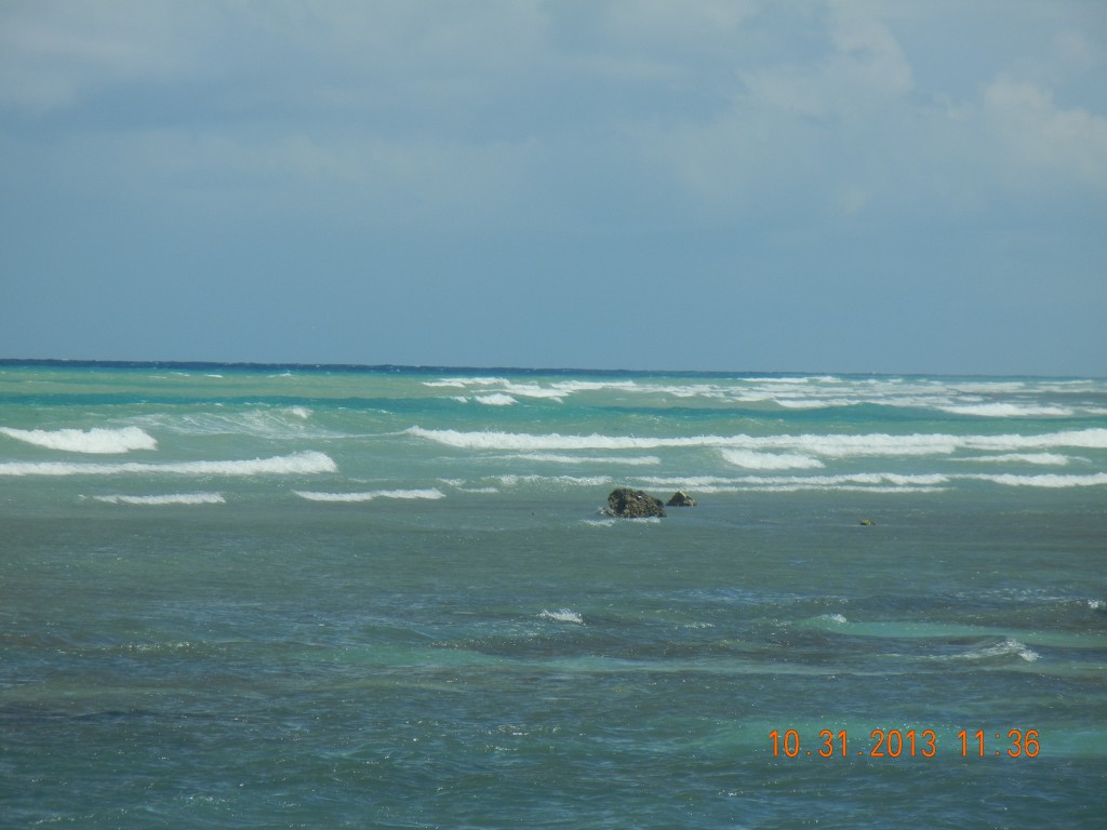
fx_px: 9594
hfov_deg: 6.6
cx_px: 554
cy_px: 415
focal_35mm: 300
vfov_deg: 5.0
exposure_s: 1/330
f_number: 11.2
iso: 160
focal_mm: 54
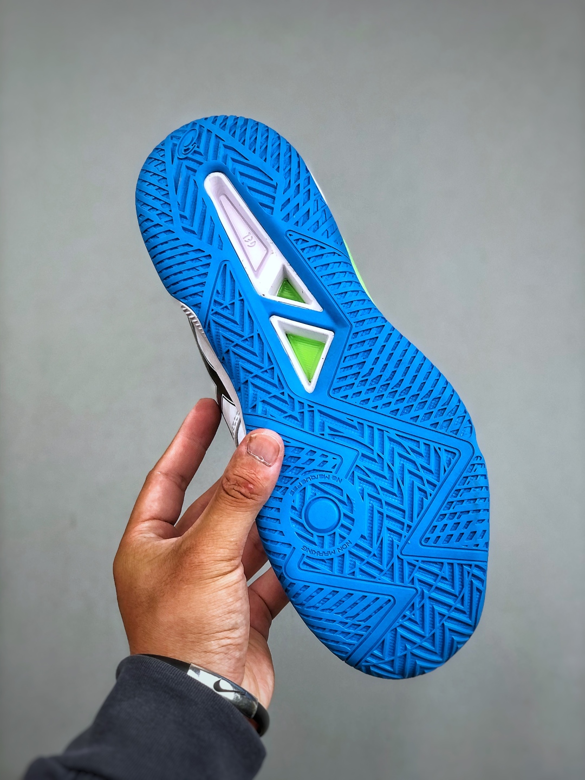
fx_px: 1284
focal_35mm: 57
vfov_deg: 33.8
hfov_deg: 25.7
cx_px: 292
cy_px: 390
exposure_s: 1/50
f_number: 2.8
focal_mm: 6.6
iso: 20
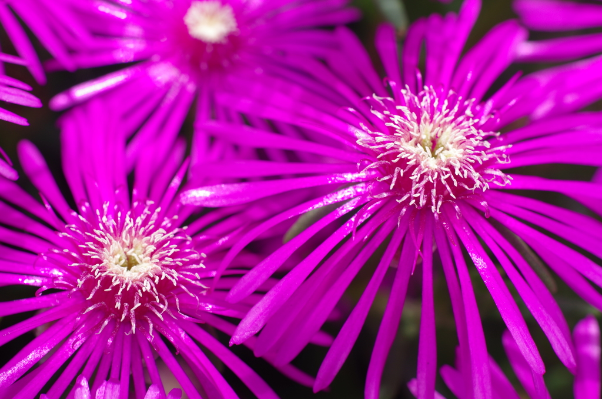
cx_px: 301
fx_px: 1251
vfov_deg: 18.1
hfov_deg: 27.0
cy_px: 200
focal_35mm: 75
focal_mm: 50
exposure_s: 1/640
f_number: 8
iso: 100
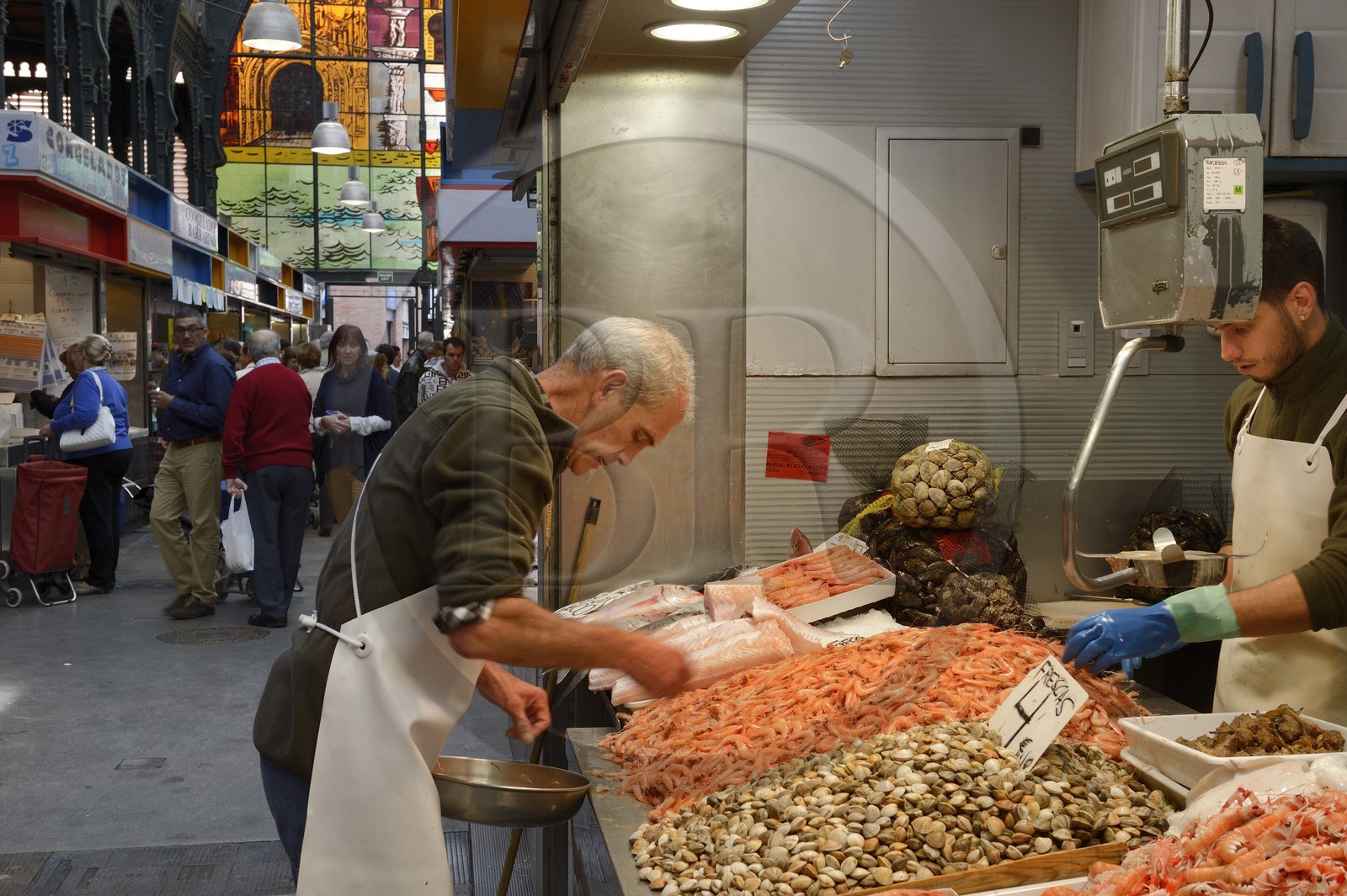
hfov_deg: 43.6
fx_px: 1683
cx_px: 674
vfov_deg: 29.8
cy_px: 448
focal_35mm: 45
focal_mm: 45
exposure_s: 1/60
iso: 800
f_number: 13
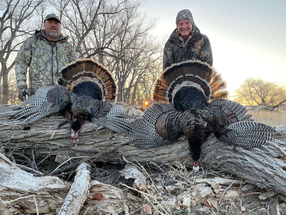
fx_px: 215
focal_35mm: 26
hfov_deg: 67.3
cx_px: 143
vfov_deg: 53.1
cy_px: 108
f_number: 1.6
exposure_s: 1/121
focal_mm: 5.1
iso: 32
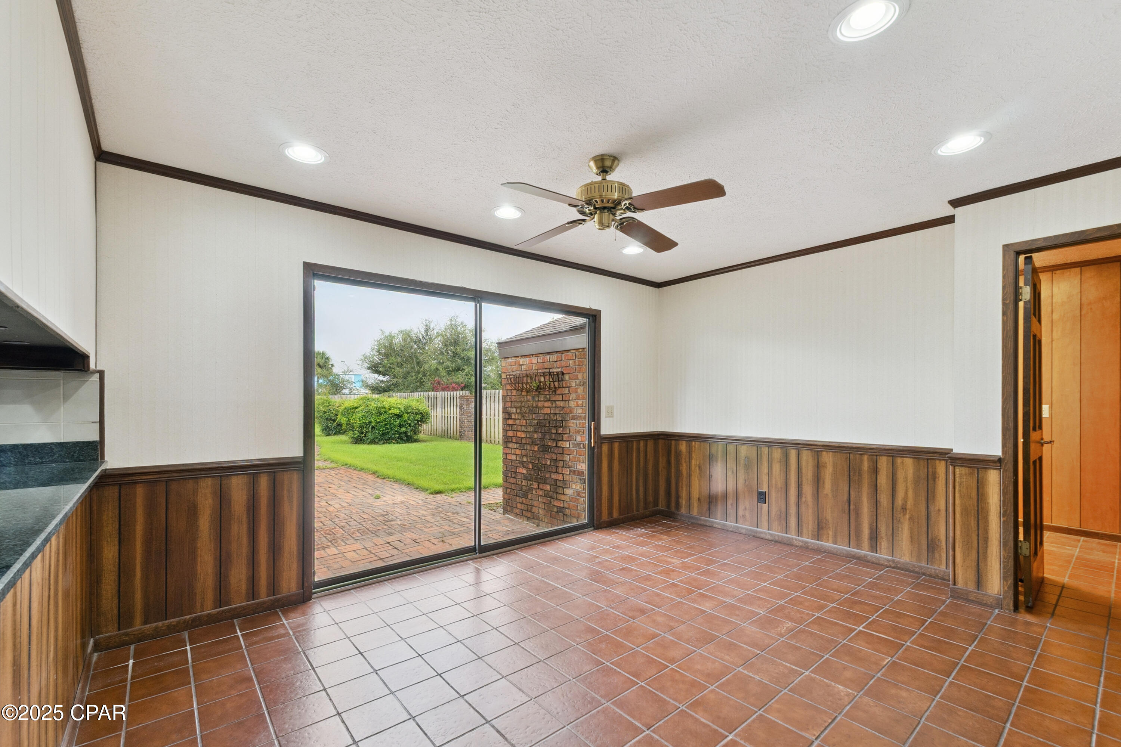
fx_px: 467
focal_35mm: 15
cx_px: 560
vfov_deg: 77.3
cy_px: 374
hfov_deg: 100.4
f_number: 8
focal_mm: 10
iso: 250
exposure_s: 1/13
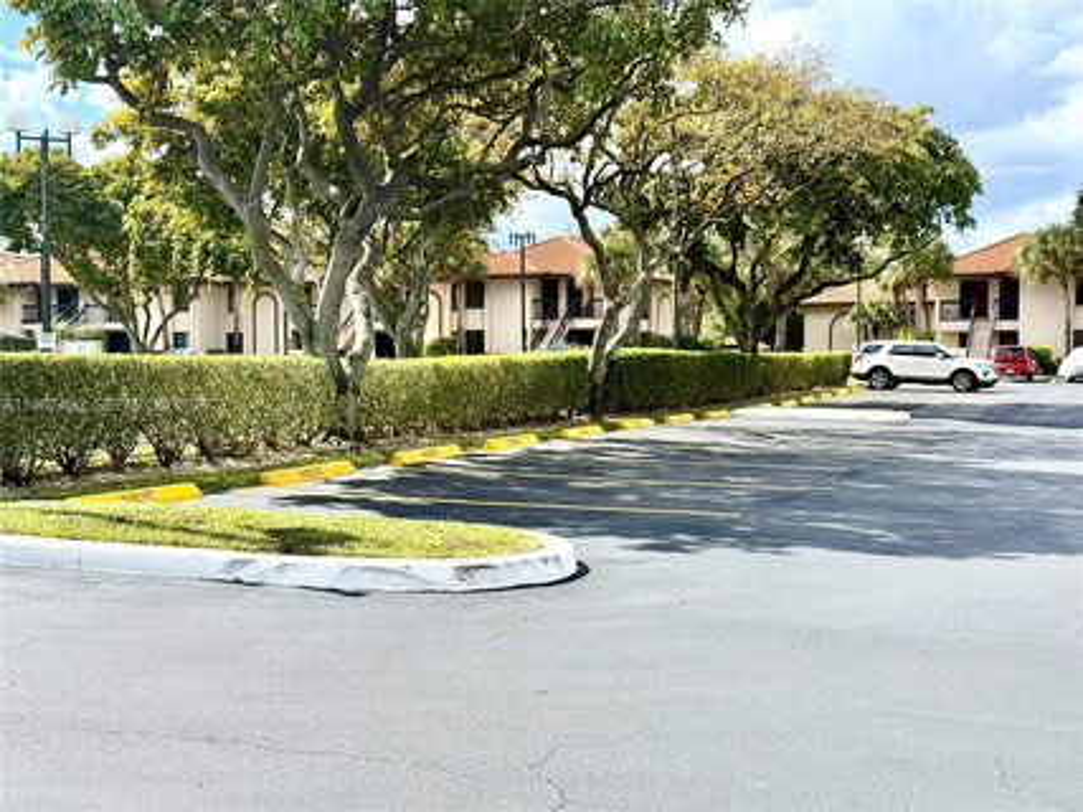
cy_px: 406
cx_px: 542
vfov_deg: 30.3
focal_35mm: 48
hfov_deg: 39.7
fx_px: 1501
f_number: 1.78
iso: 100
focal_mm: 6.76
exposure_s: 1/3891
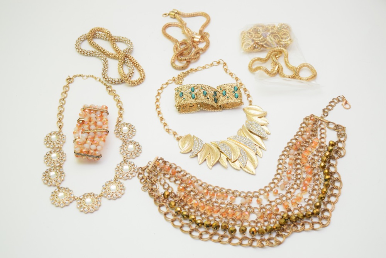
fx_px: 611
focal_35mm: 57
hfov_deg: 35.0
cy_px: 129
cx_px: 193
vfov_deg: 23.8
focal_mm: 38
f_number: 4.8
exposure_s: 1/100
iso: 800
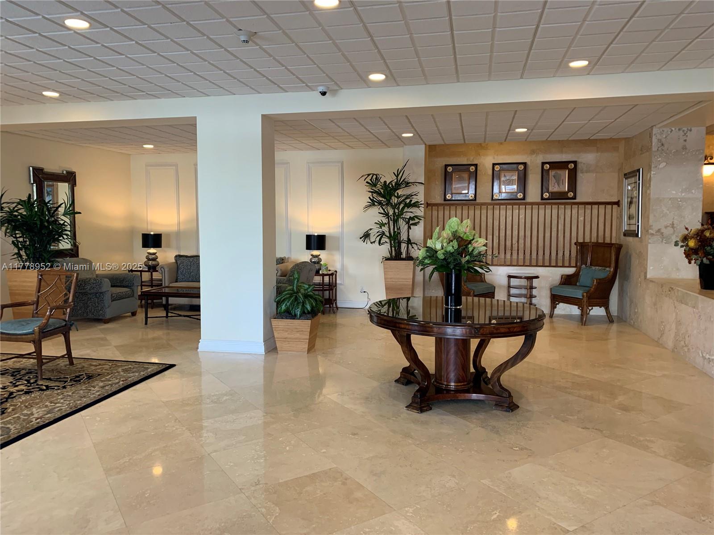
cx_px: 357
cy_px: 268
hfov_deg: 67.3
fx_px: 536
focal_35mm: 26
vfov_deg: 53.1
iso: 100
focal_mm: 4.25
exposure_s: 1/60
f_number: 1.8
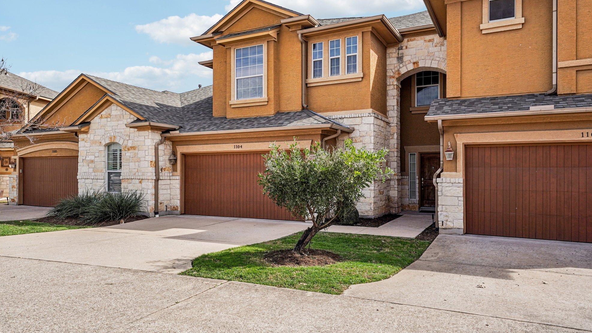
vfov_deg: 44.4
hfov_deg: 71.9
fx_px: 408
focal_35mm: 26
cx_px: 302
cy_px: 155
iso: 400
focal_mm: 24
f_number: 8
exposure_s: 1/800
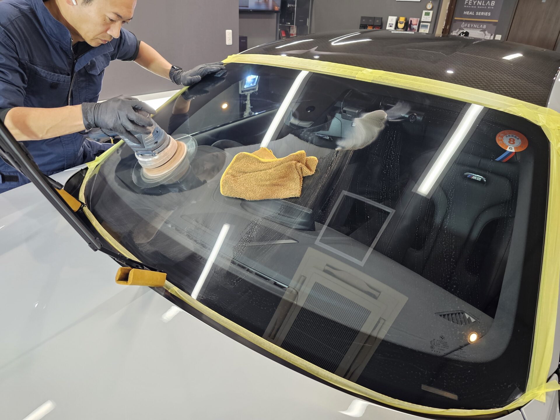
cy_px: 210
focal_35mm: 23
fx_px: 372
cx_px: 280
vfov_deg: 58.9
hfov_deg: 73.9
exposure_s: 1/100
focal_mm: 6.3
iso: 160
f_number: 1.7
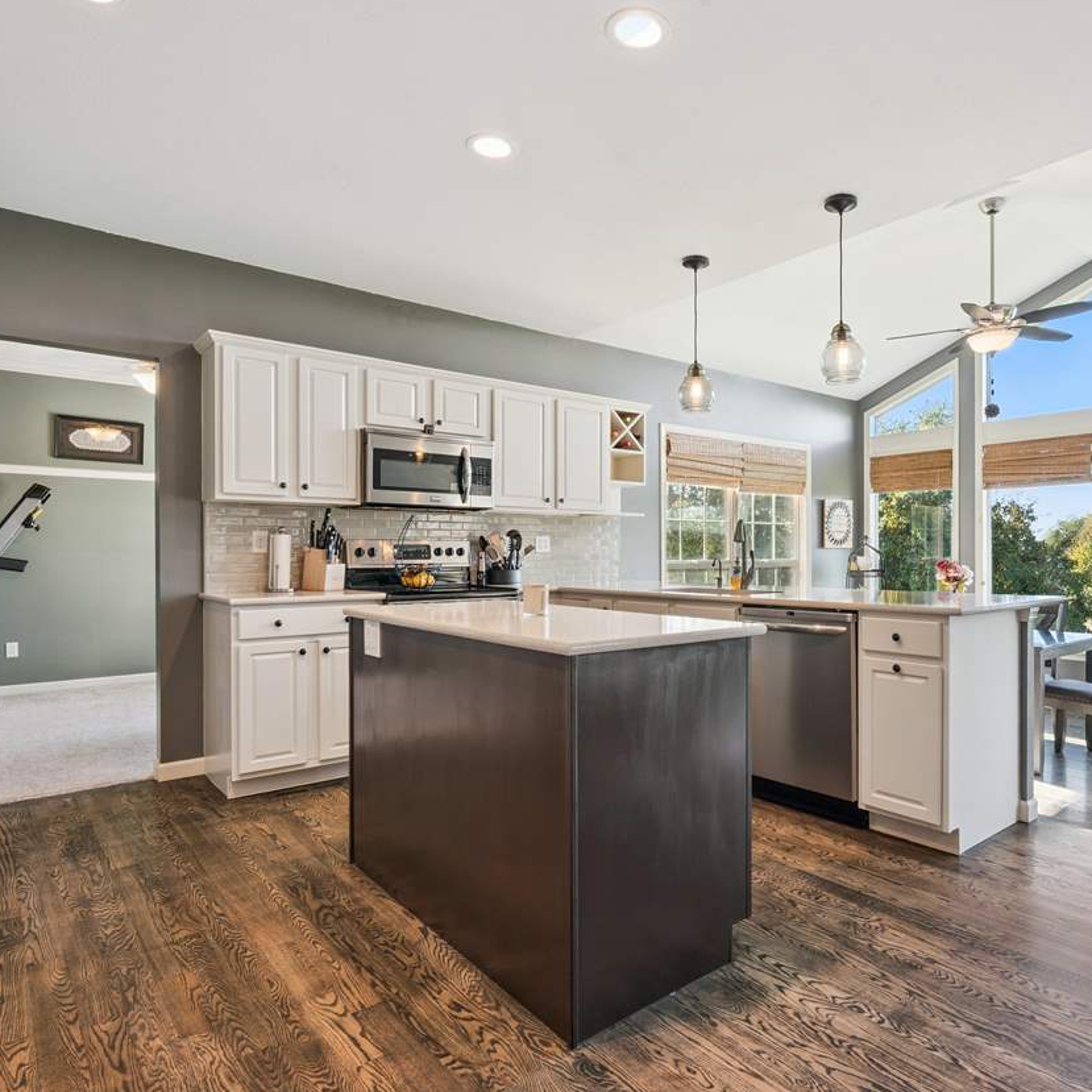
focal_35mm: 21
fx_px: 749
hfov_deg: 71.3
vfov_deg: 72.1
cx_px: 659
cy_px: 542
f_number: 10
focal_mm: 16
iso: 400
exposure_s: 1/8
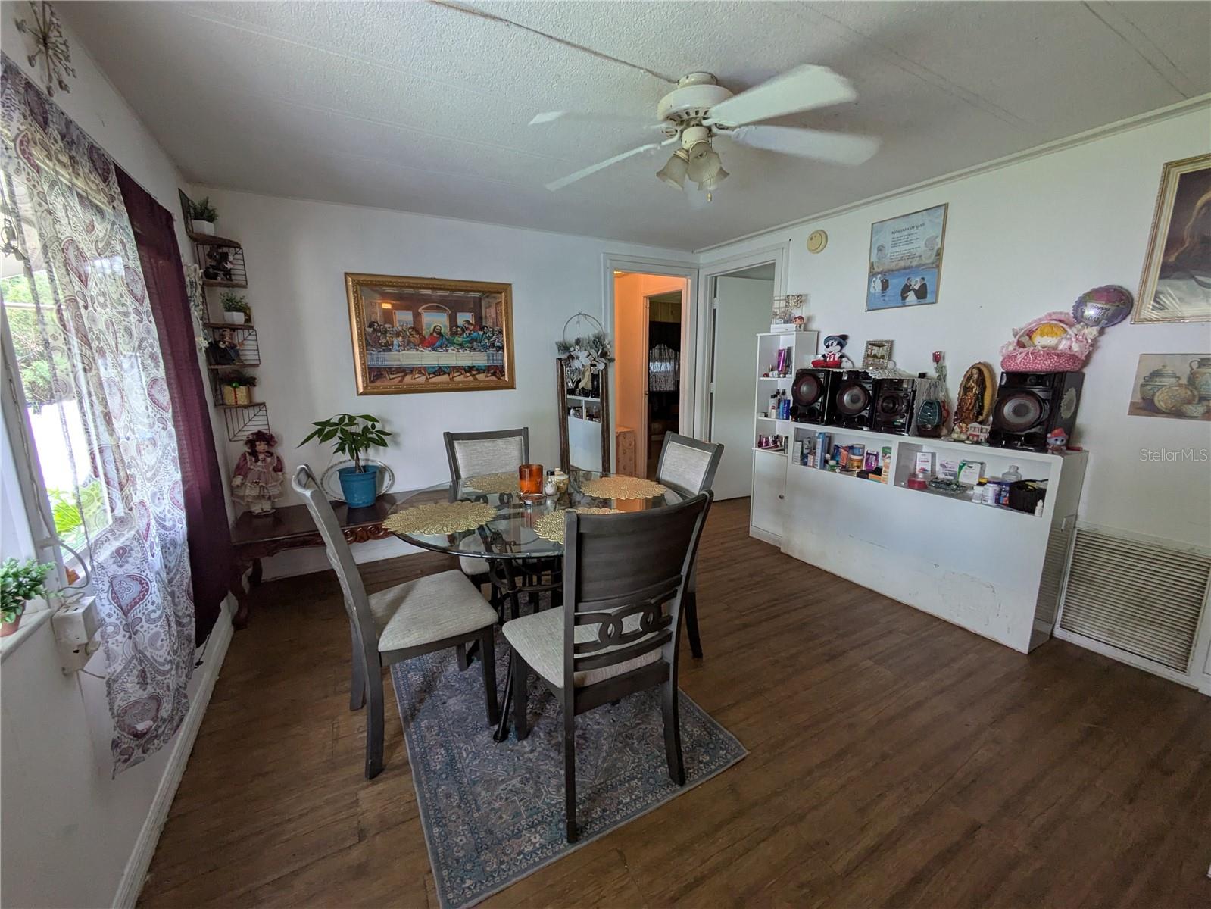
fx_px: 490
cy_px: 454
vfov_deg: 85.7
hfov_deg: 102.1
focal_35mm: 14
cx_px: 606
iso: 99
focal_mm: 1.83
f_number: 2.2
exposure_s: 1/60
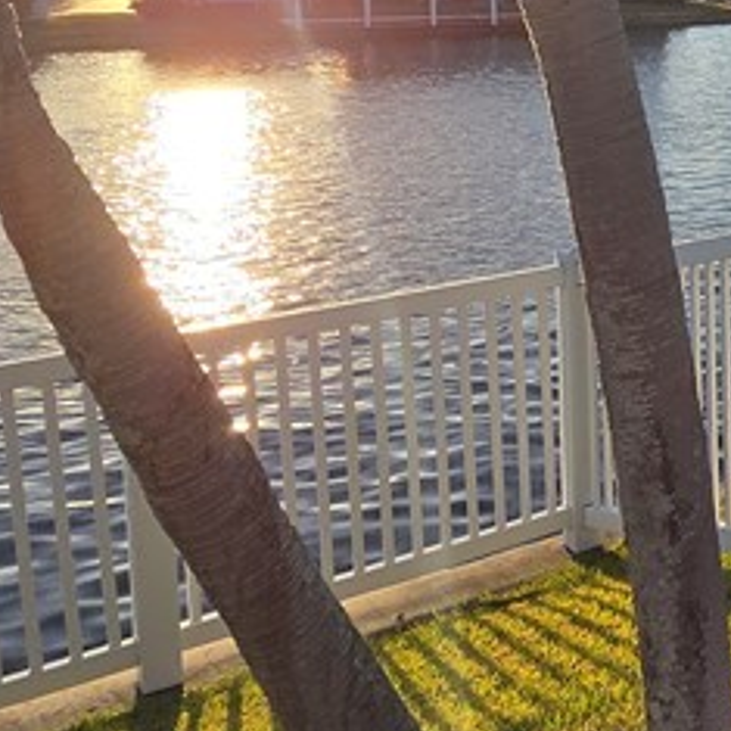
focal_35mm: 50
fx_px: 1195
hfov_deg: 26.9
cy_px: 40
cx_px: 1017
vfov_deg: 32.0
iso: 50
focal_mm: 2.2
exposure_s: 1/2882
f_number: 2.2
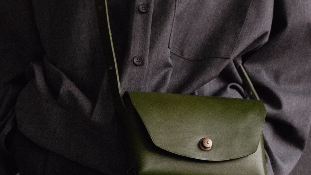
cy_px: 175
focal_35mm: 137
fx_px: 1130
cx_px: 144
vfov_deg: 8.8
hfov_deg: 15.7
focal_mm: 52.7
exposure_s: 1/100
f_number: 4.5
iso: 12800
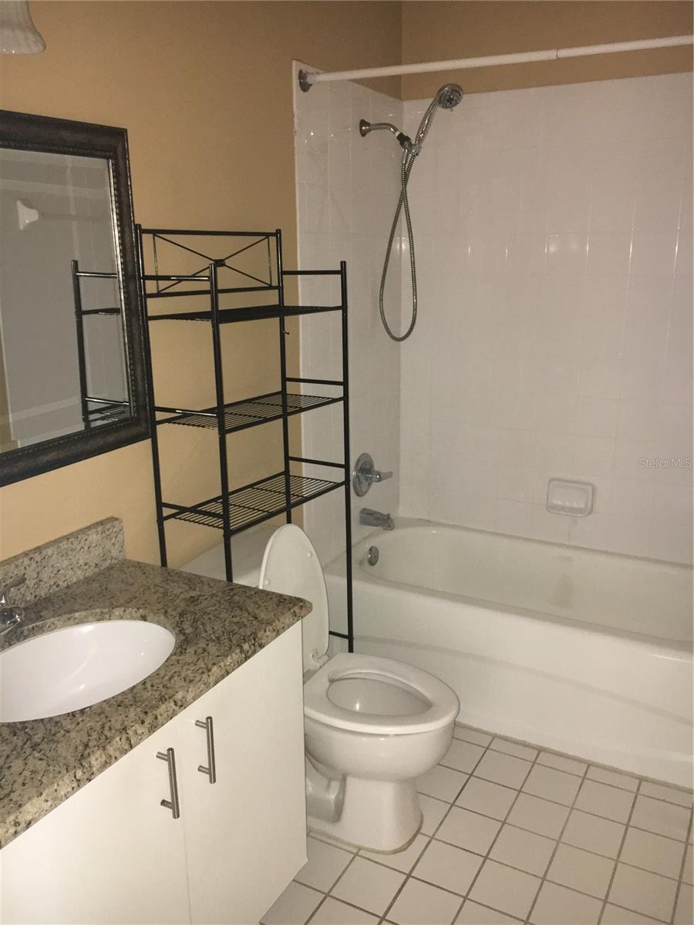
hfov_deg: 48.2
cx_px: 347
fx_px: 775
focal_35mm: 29
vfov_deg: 61.7
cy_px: 462
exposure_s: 1/16
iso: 200
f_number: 2.2
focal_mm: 4.15
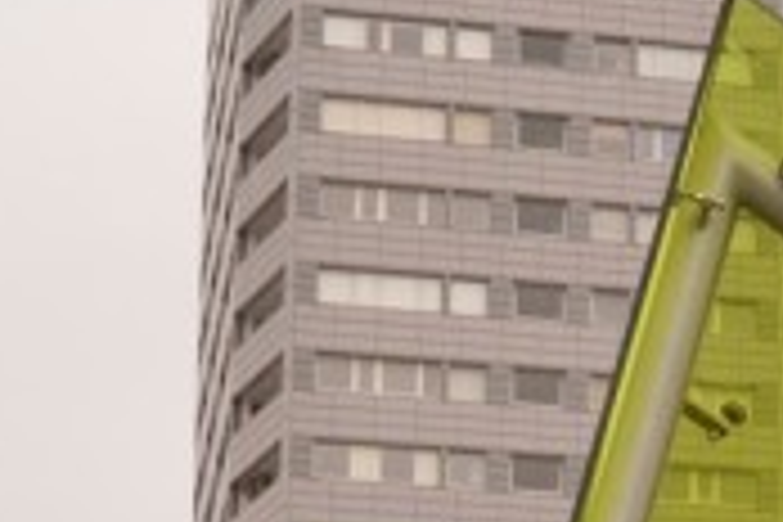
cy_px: 1217
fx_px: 4611
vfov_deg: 6.2
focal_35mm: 212
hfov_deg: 9.3
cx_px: 1408
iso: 100
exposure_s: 1/200
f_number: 7.1
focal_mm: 24
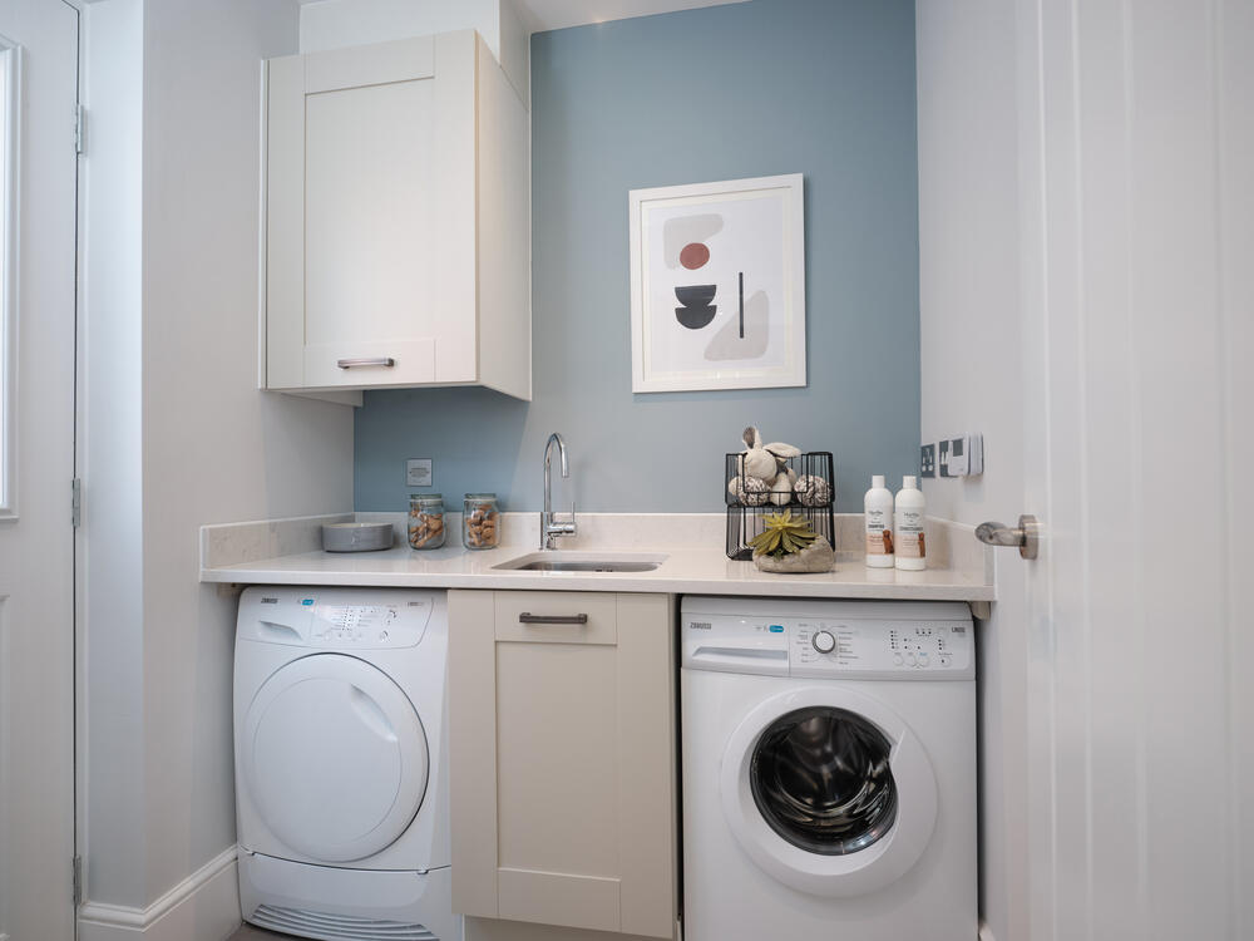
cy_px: 470
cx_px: 627
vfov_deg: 71.6
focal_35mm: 18
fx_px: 652
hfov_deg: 87.8
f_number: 9
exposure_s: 1/8
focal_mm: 23
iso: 200
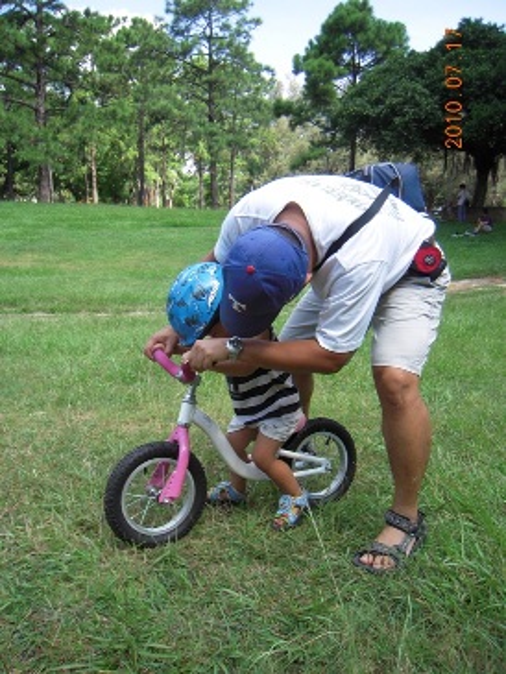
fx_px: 545
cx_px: 253
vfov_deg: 63.4
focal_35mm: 28
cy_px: 337
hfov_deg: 49.8
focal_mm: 5
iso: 100
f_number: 2.7
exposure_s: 1/320
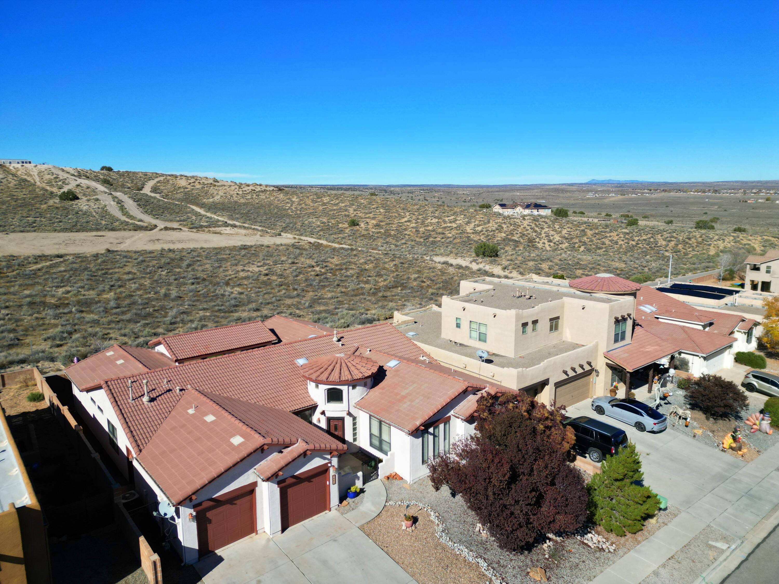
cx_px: 390
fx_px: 540
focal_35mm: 24
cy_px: 292
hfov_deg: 71.6
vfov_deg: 56.8
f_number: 1.7
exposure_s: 1/4000
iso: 120
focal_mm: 6.72
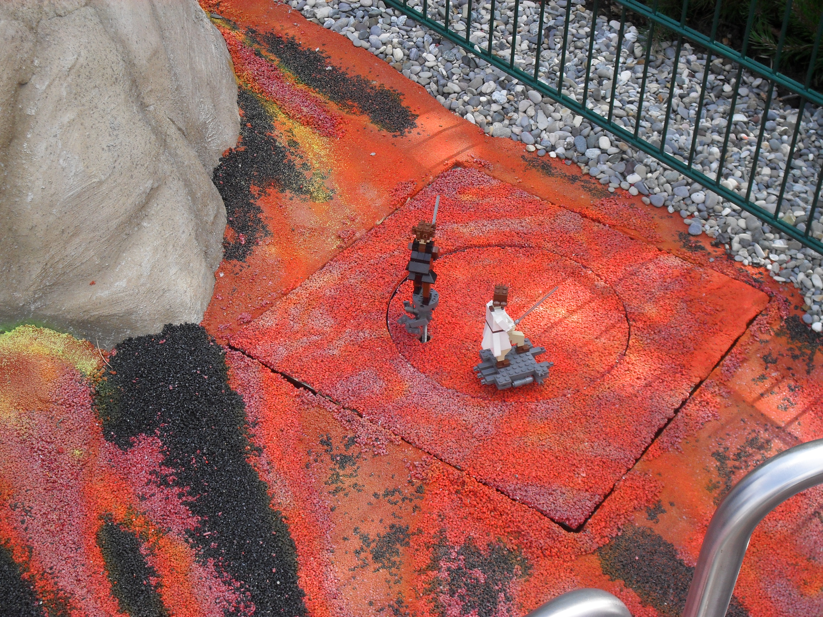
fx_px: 1355
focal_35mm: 57
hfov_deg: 33.8
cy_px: 308
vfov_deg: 25.7
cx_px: 412
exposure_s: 1/250
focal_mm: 10.1
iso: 100
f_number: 4.3
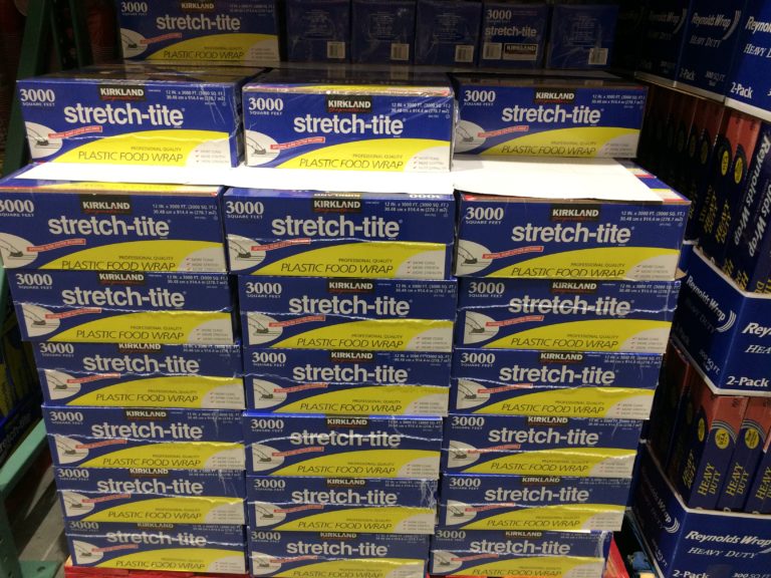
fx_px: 646
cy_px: 289
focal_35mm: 29
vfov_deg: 48.2
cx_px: 386
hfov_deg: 61.7
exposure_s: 1/30
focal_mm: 4.15
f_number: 2.2
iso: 125
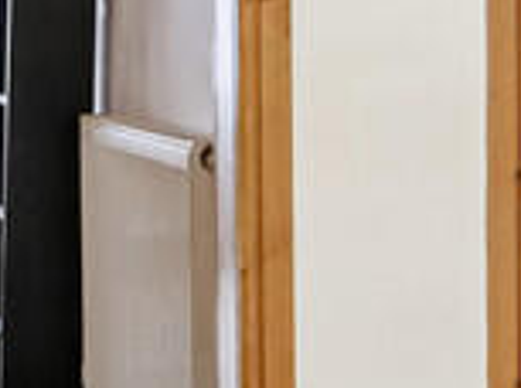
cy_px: 106
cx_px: 998
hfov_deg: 16.6
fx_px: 1411
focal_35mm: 94
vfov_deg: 15.6
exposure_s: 1/60
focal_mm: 7
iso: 2000
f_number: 4
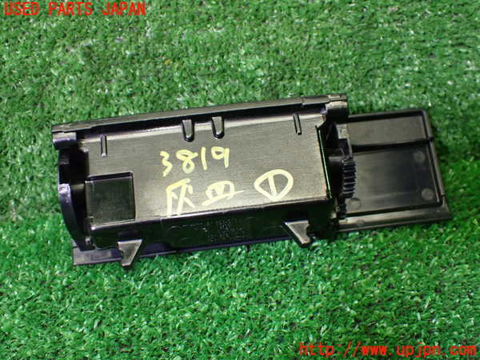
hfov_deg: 45.8
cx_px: 240
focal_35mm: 41
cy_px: 180
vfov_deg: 35.1
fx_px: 569
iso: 800
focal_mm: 7.31
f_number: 2.8
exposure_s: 1/160
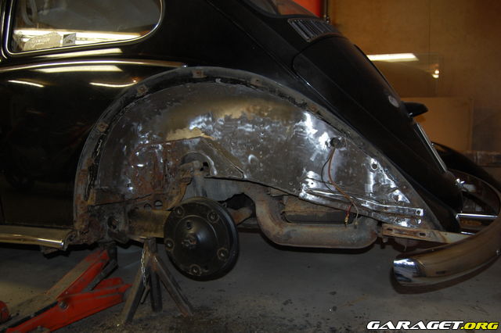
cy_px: 166
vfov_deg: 39.9
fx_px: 459
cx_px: 250
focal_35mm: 33
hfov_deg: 57.2
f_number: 3.8
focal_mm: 22
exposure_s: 1/60
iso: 400
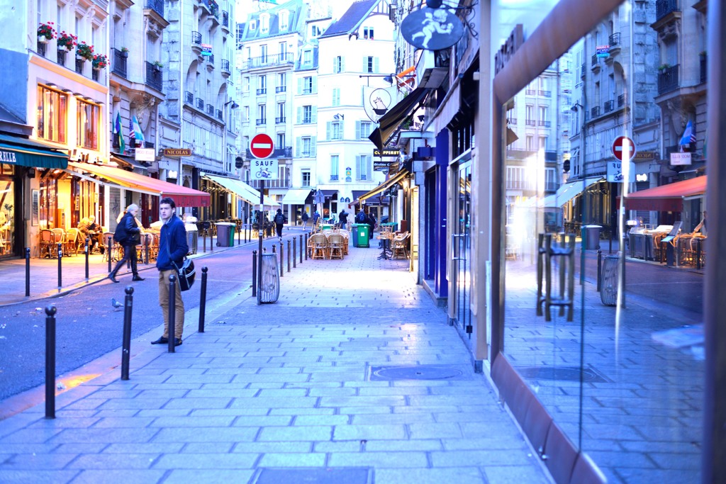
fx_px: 1008
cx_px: 363
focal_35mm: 50
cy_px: 242
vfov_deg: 27.0
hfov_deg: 39.6
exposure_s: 1/20
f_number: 2.5
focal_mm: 50
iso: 500
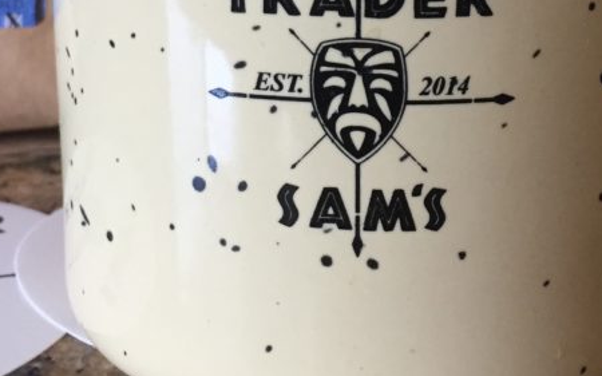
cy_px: -47
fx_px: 1148
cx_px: 321
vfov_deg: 17.9
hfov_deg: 29.4
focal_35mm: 70
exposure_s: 1/30
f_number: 2.2
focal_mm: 4.15
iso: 100
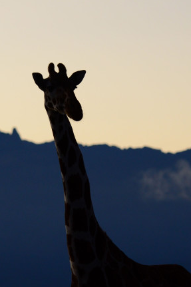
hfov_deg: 3.2
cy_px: 252
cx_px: 51
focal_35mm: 428
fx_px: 3409
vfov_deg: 4.8
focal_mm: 180
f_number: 5.3
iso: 800
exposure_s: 1/125
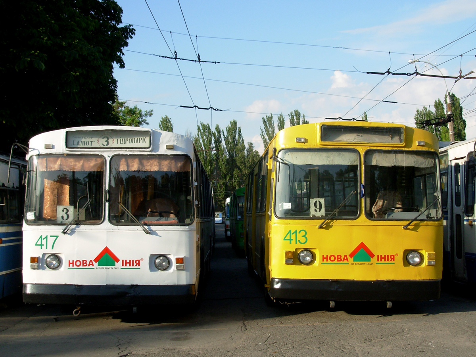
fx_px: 619
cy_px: 178
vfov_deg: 32.2
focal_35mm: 45
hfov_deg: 42.1
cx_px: 238
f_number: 3.1
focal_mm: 7.5
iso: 50
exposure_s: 1/745
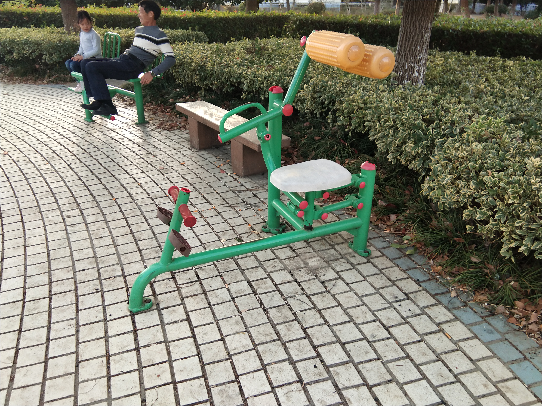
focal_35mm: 31
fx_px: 485
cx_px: 271
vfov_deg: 45.4
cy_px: 203
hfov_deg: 58.4
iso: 100
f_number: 2.2
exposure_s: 1/100
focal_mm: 3.69
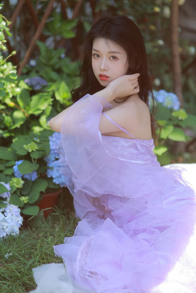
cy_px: 146
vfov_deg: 23.9
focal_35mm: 85
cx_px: 98
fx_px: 694
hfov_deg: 16.1
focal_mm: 85
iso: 100
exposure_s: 1/1250
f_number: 1.6
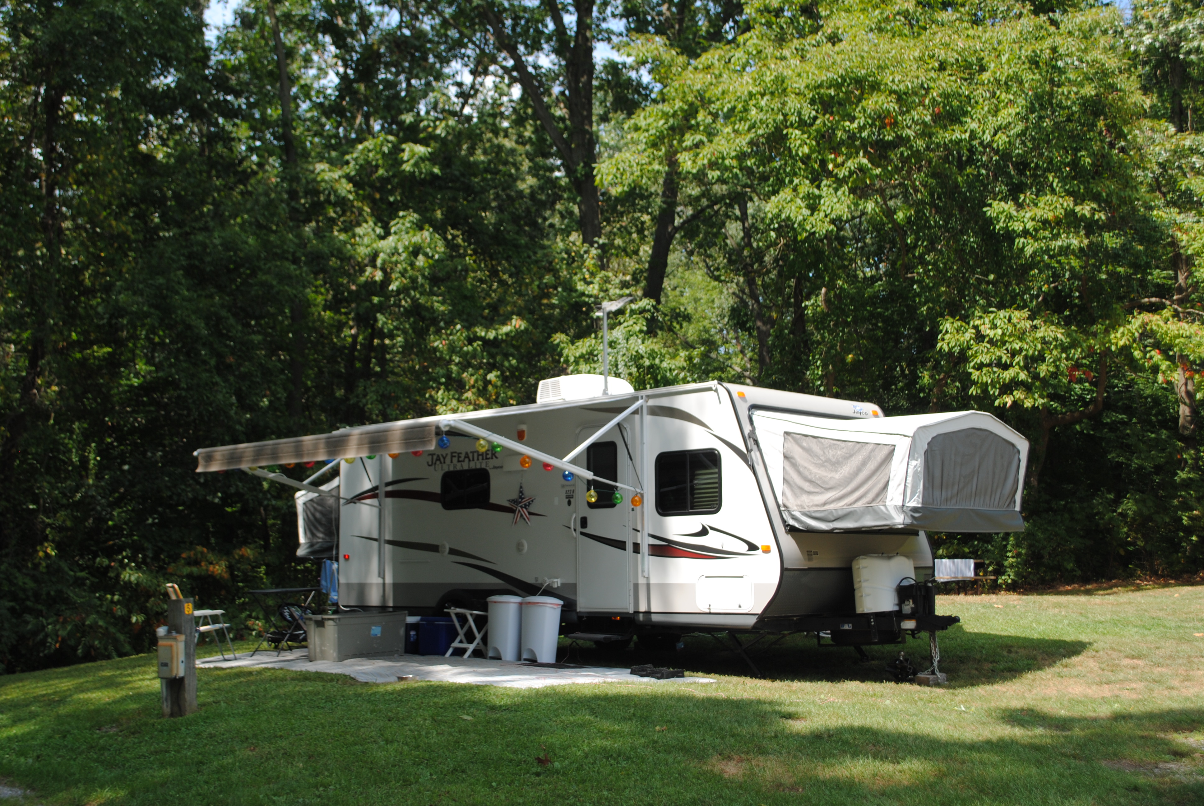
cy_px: 403
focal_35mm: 42
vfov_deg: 32.0
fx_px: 1406
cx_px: 602
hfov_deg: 46.3
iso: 100
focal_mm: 28
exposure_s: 1/200
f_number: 7.1
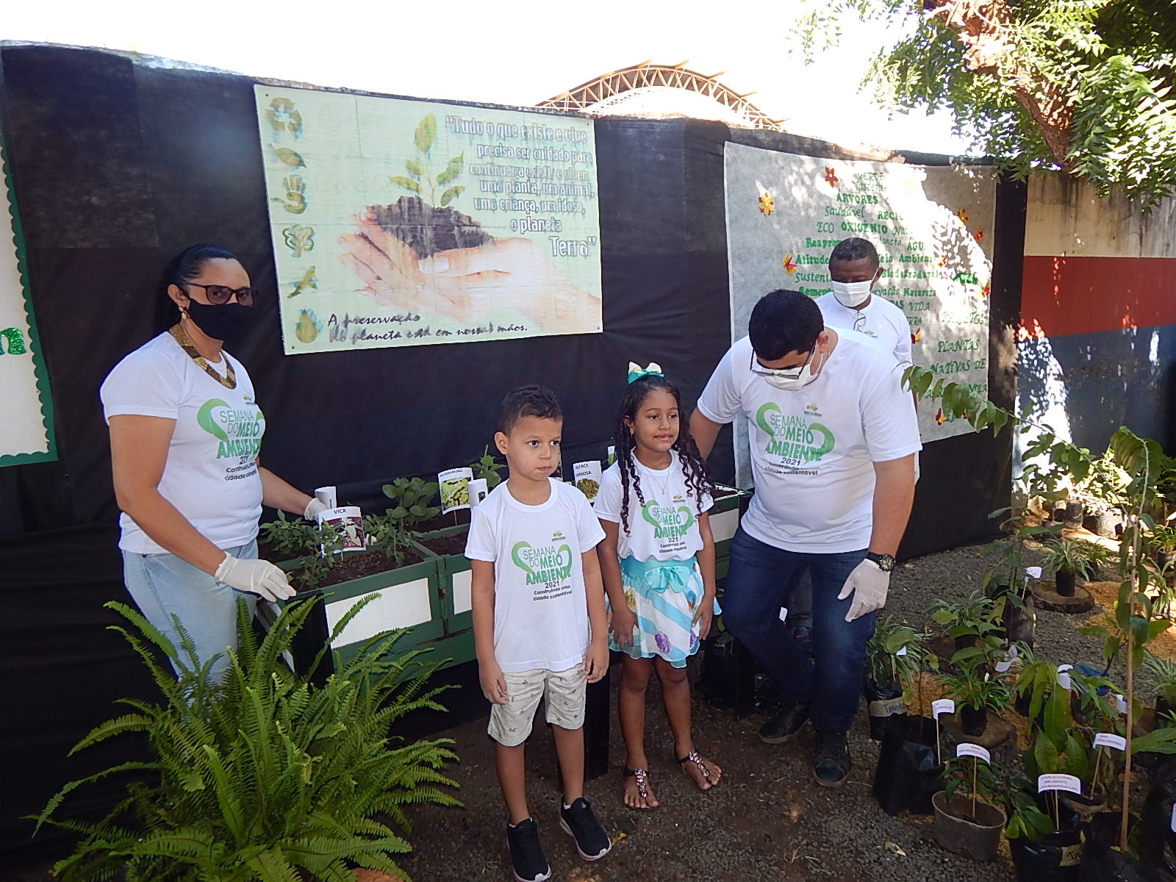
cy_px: 441
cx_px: 588
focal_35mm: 23
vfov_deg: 58.9
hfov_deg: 73.9
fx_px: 781
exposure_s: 1/125
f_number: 3
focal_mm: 4
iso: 125
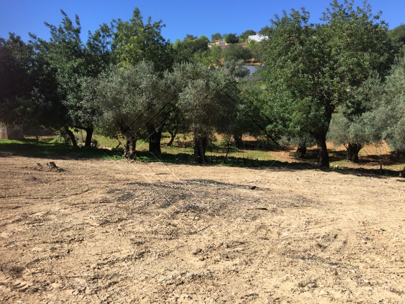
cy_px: 152
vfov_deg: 48.2
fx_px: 339
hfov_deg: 61.7
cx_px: 202
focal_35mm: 29
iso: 32
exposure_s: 1/1364
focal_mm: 4.2
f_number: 2.2
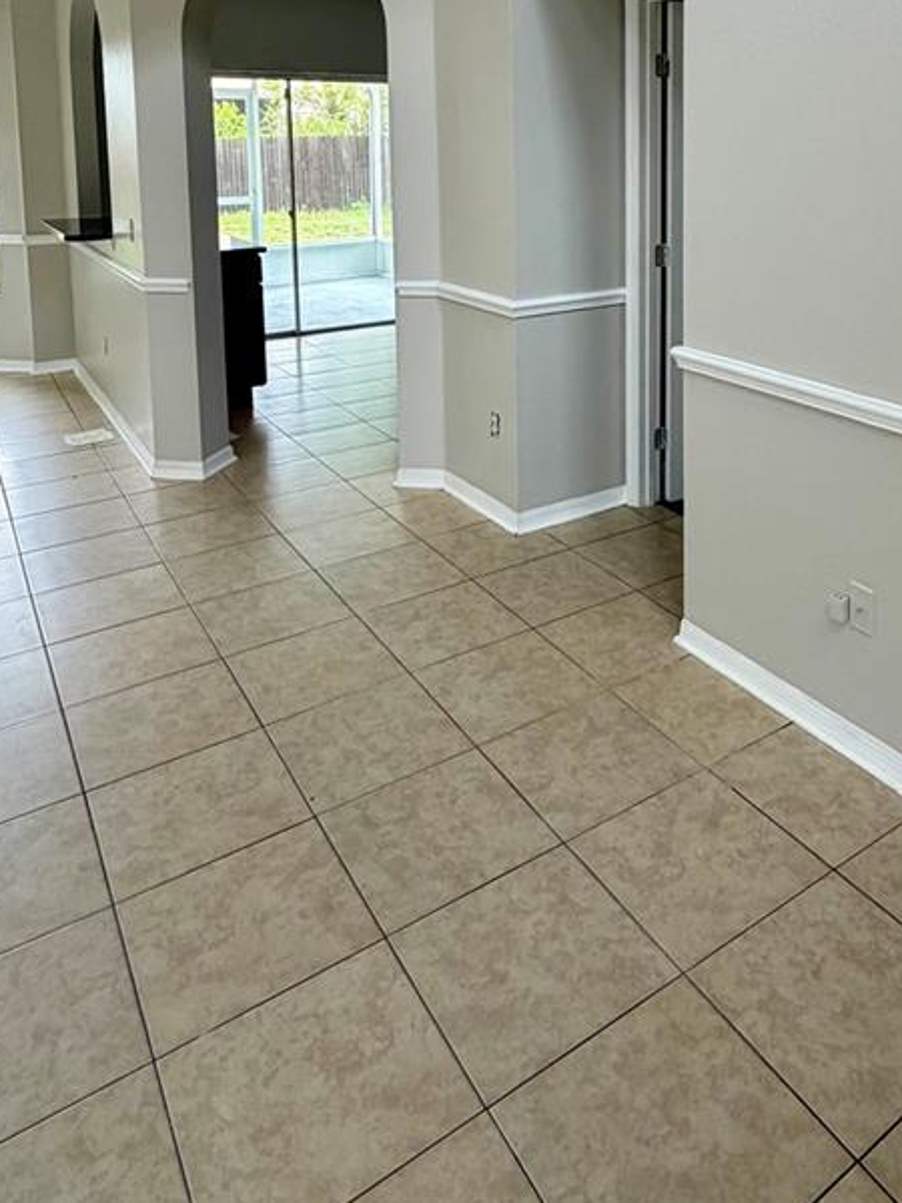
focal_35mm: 28
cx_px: 635
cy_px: 235
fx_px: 973
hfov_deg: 48.5
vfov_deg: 58.4
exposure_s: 1/121
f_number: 2.2
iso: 160
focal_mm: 2.22
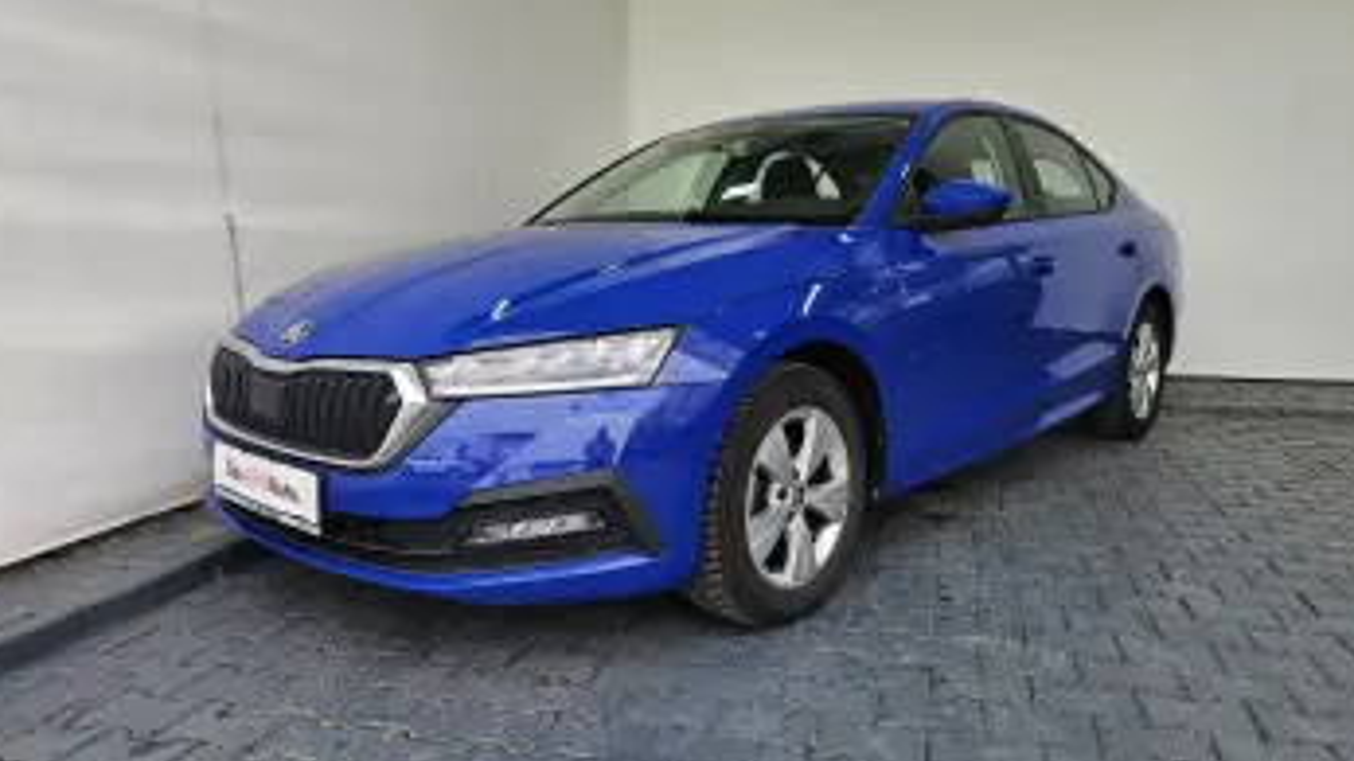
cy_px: 351
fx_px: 933
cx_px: 675
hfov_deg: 71.9
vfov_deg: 44.3
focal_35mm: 26
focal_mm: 6.3
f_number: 1.7
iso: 16
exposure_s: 1/180
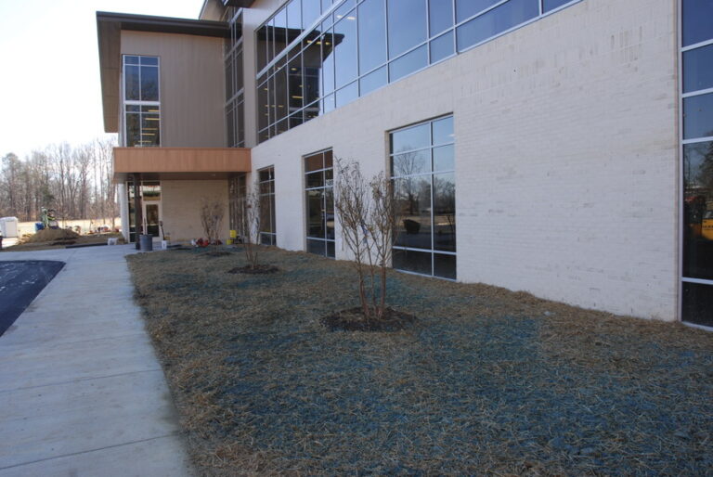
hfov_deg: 67.3
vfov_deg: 48.0
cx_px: 356
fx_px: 535
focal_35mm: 27
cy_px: 238
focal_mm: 18
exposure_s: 1/100
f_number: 9
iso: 250
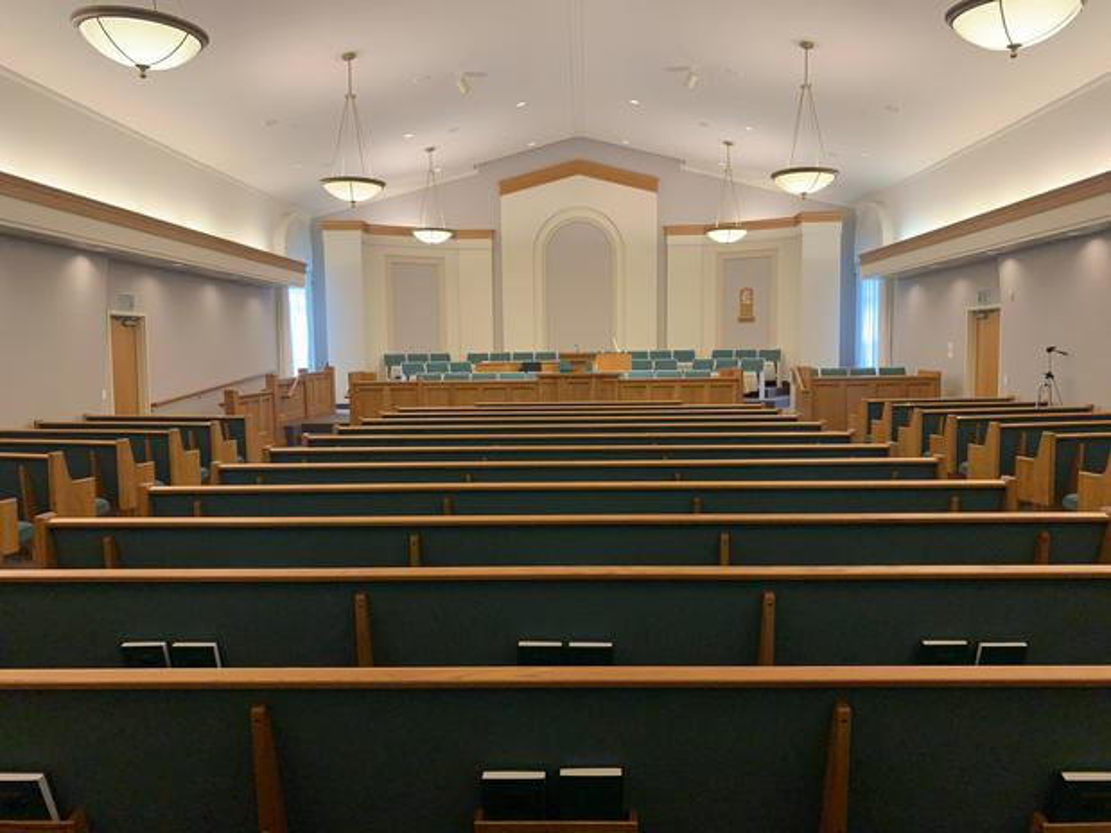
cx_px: 556
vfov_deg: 53.0
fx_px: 834
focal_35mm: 26
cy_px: 416
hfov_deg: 67.3
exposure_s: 1/60
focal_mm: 4.25
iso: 160
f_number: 1.8
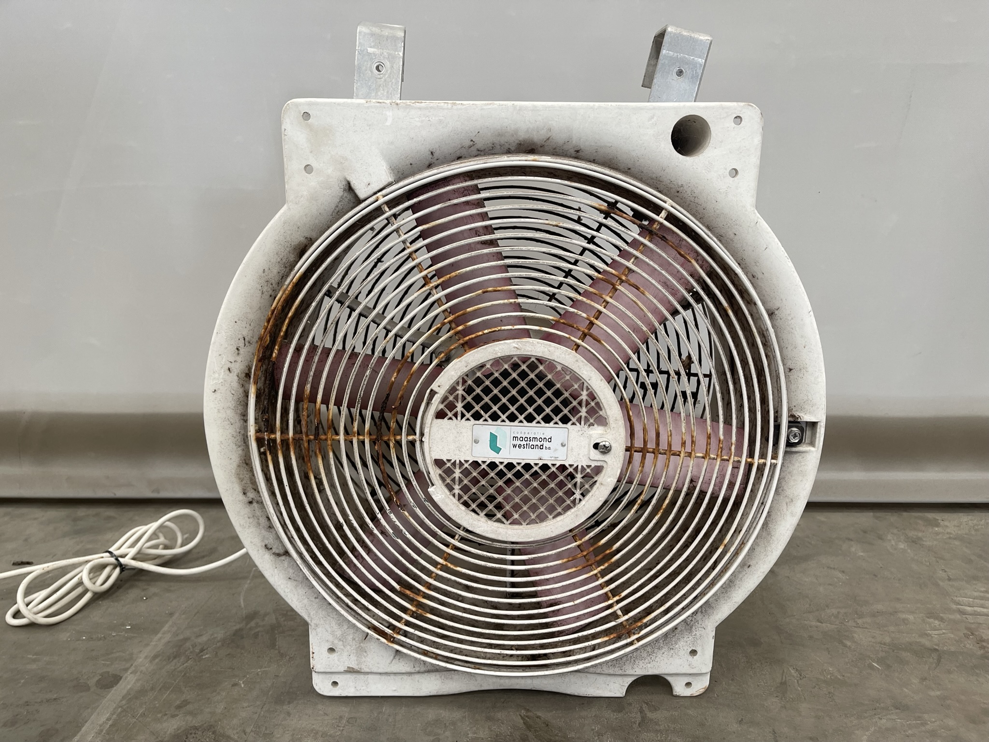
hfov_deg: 67.3
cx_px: 494
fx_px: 743
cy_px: 371
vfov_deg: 53.1
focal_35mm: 26
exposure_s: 1/121
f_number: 1.6
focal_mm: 5.1
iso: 100
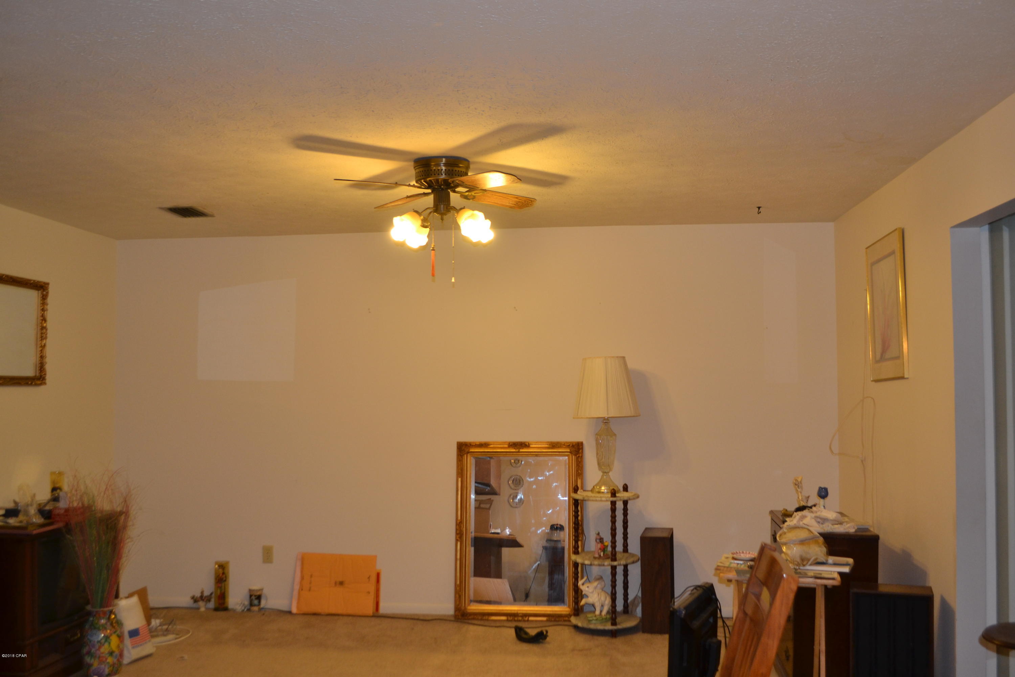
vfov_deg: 40.0
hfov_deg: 57.2
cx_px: 508
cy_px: 338
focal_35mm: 33
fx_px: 930
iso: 400
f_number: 4
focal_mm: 22
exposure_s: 1/60
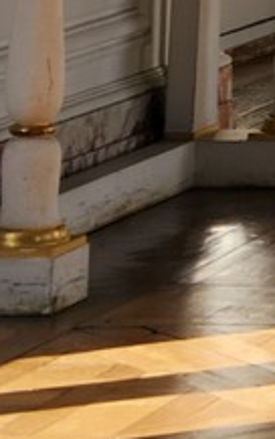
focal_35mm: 285
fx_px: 3411
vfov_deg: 7.0
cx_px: 1593
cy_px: -558
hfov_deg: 3.9
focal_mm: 38
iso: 200
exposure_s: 1/60
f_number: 9
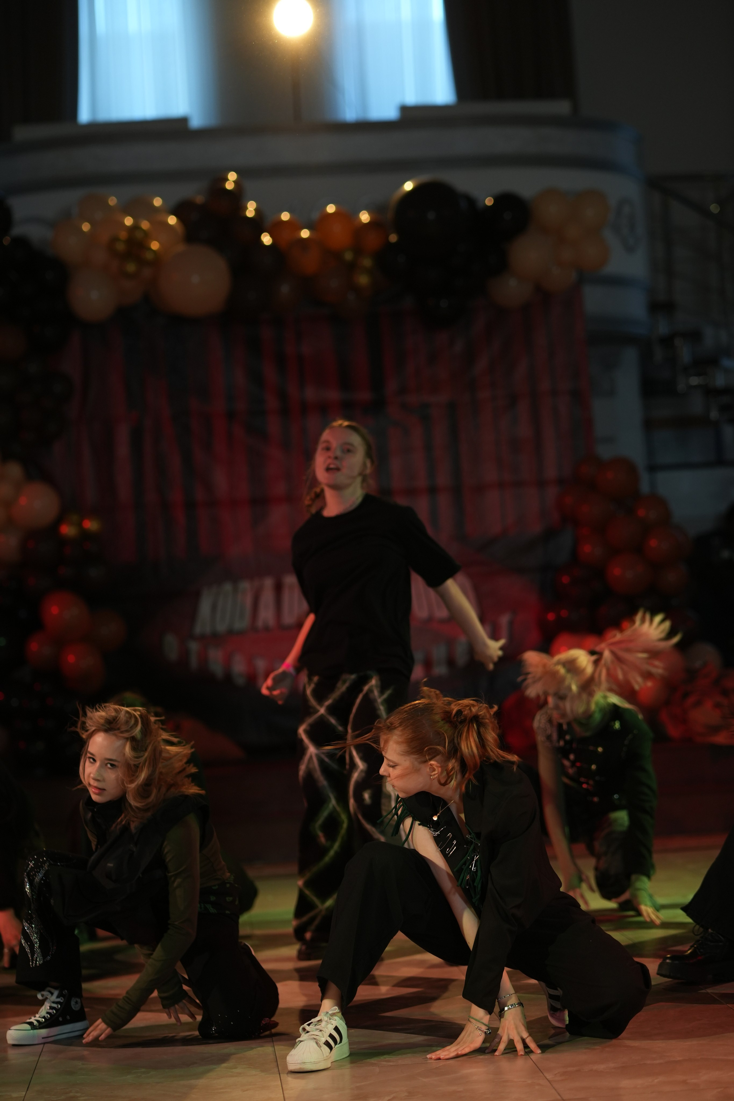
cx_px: 367
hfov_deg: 16.1
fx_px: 2599
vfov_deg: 23.9
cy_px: 550
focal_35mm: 85
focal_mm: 85
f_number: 2.2
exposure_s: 1/400
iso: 800
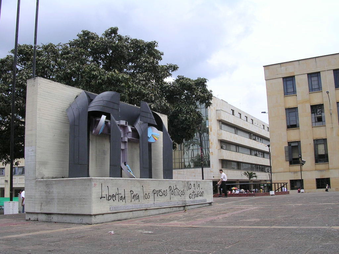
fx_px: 372
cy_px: 127
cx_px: 170
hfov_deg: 49.0
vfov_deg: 37.7
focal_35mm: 38
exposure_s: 1/356
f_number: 5.6
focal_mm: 5.8
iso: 100
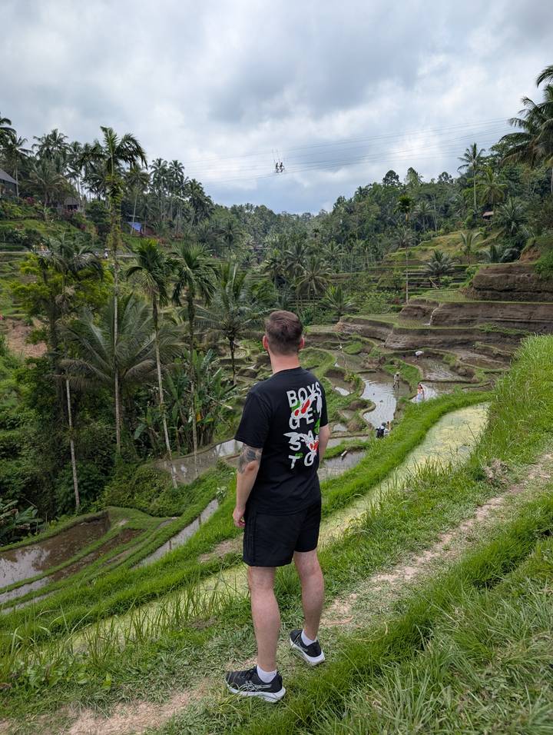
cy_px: 368
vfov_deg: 71.5
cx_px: 276
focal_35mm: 24
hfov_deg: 56.9
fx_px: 510
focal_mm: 6.9
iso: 21
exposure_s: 1/1151
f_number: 1.68
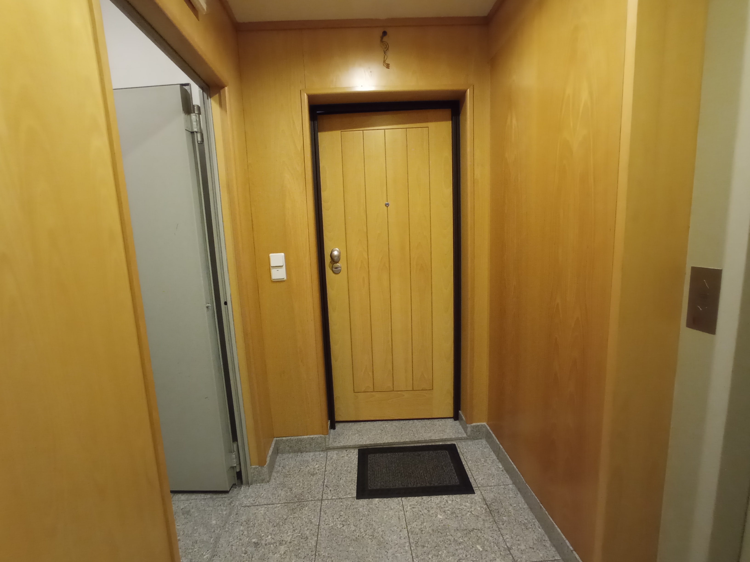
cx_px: 375
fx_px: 325
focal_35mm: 15
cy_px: 281
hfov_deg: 98.2
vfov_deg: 81.7
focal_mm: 1.65
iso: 1227
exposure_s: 1/20
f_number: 2.2
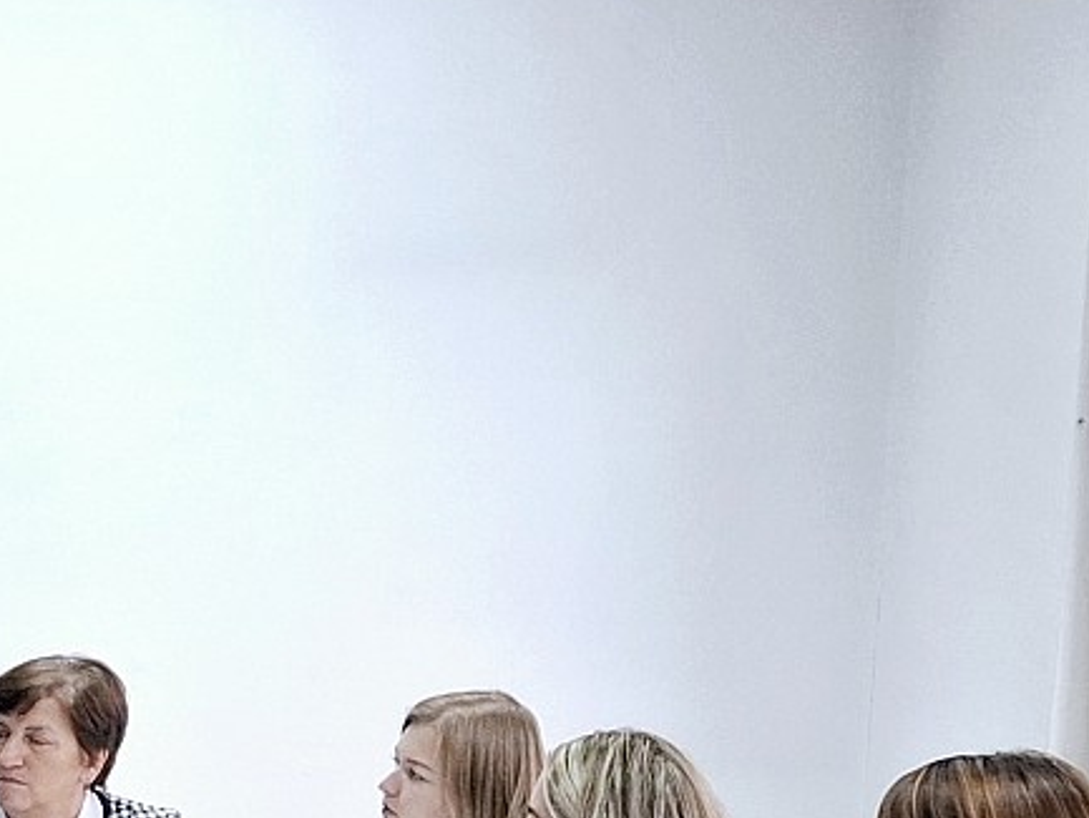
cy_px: 984
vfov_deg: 14.1
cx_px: -553
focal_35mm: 102
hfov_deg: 17.3
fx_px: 3210
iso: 200
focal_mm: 5.54
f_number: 1.8
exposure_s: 1/100
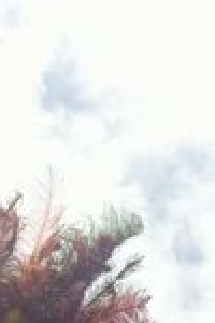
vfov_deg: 11.0
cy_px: 537
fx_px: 1586
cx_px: -138
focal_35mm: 177
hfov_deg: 7.6
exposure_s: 1/2011
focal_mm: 3.85
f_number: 2.8
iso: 80
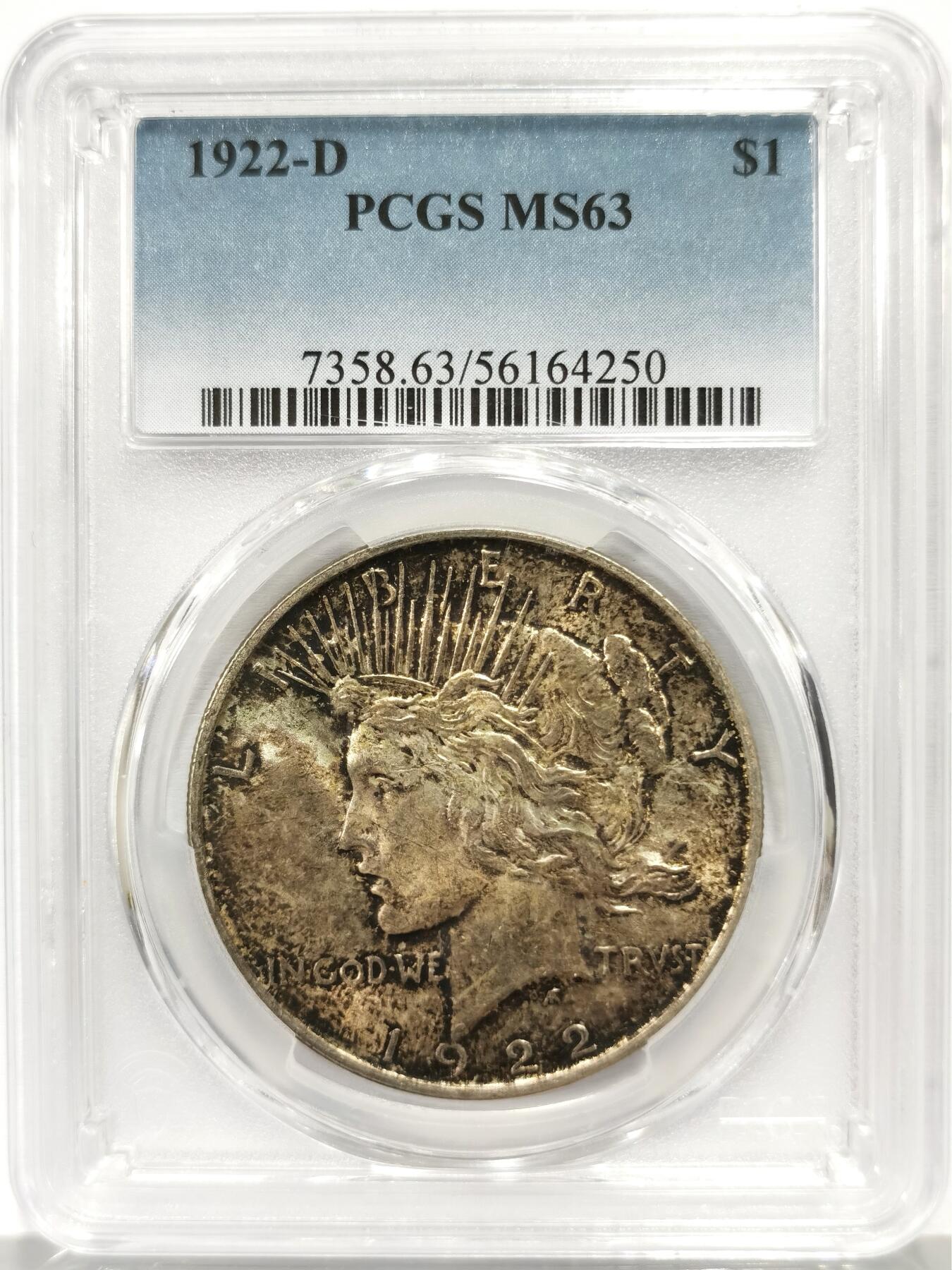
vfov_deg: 35.5
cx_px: 476
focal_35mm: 54
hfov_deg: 27.0
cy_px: 635
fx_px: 1980
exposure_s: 1/100
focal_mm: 5.56
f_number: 16
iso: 160
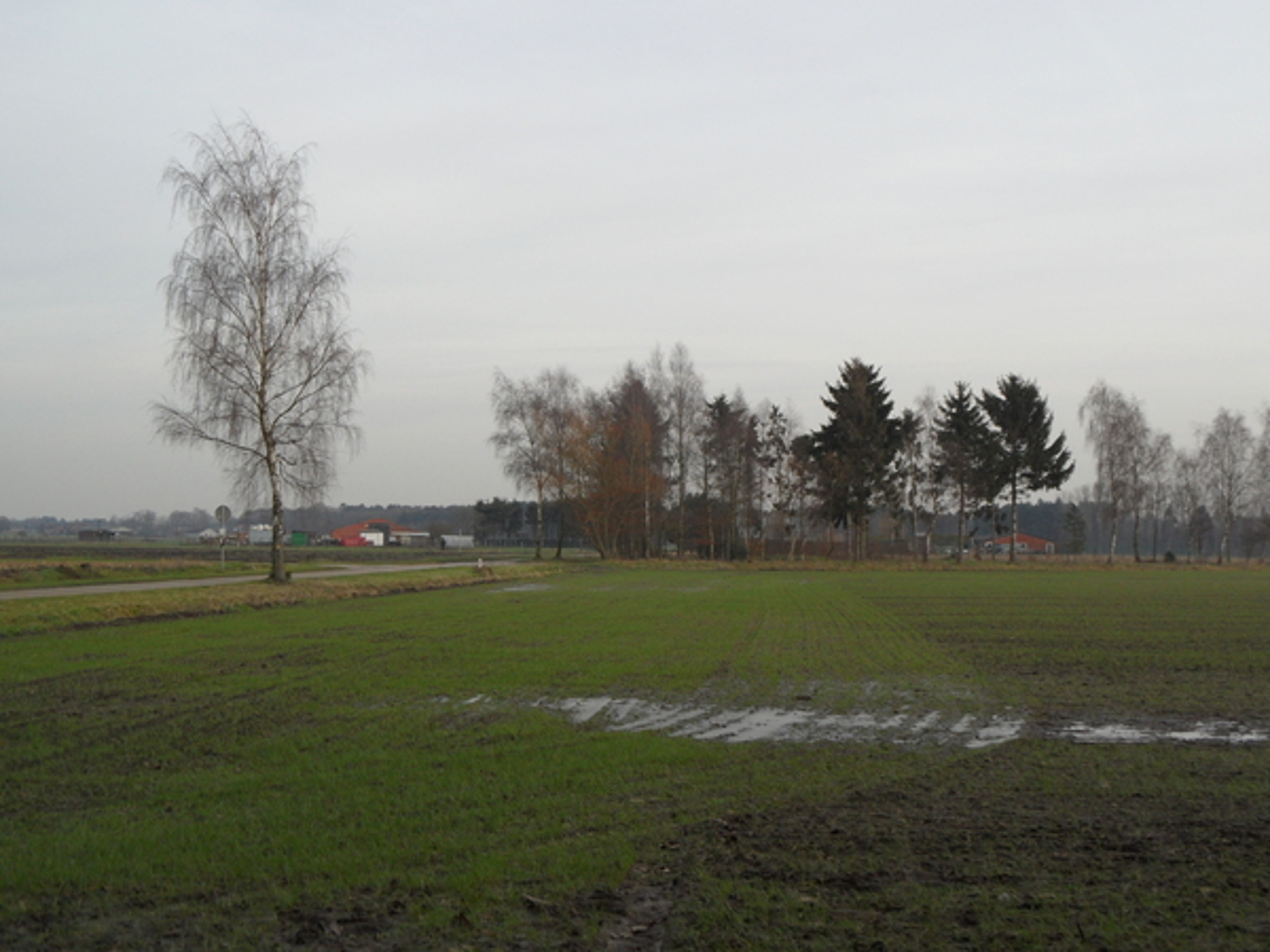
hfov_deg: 46.8
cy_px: 476
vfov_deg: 36.0
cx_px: 635
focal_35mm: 40
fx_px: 1468
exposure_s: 1/350
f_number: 3.6
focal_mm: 6.5
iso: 80
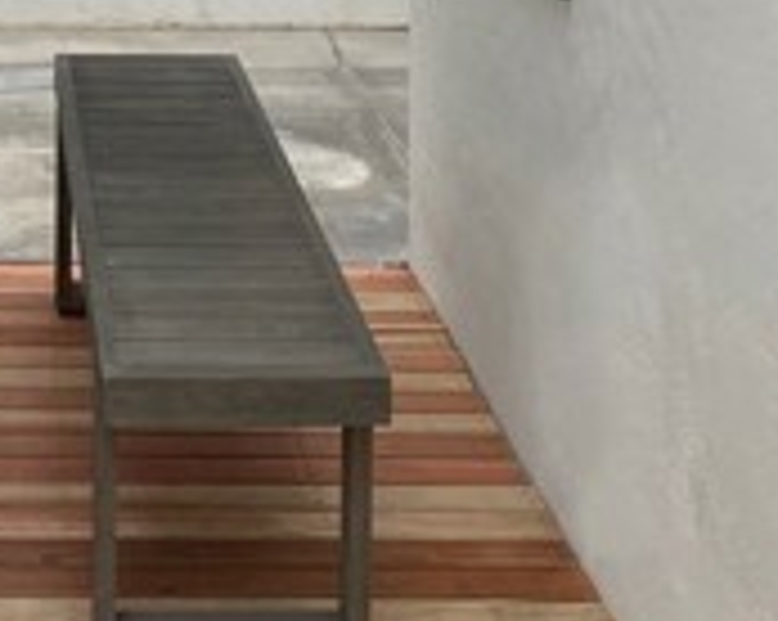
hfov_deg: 19.9
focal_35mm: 94
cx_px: 40
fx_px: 2162
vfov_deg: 15.1
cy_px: -324
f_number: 1.8
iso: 32
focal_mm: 4.25
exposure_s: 1/2890
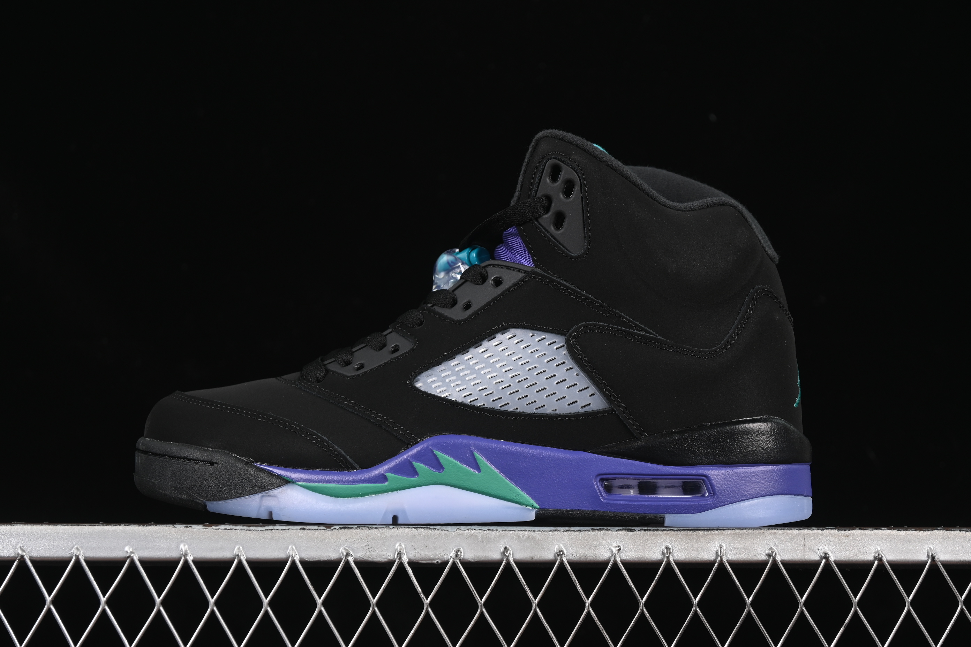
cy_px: 324
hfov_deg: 27.0
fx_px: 2023
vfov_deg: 18.2
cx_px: 486
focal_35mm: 75
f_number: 6.3
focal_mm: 50
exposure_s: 1/50
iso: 160
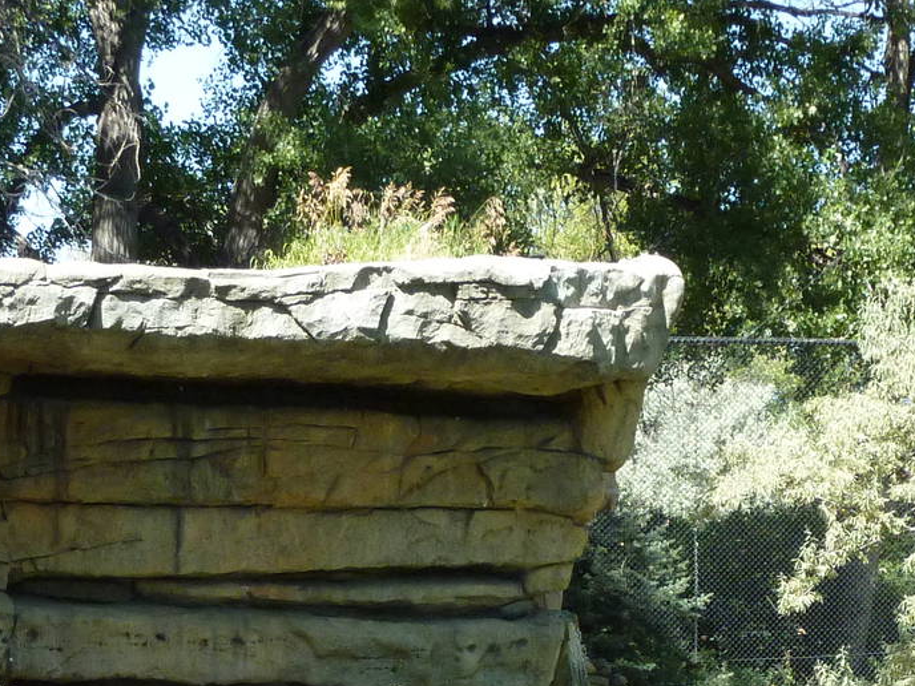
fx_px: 3383
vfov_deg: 11.4
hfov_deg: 15.4
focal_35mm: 128
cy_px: 754
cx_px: 517
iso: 200
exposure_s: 1/500
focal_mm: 9.1
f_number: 3.9
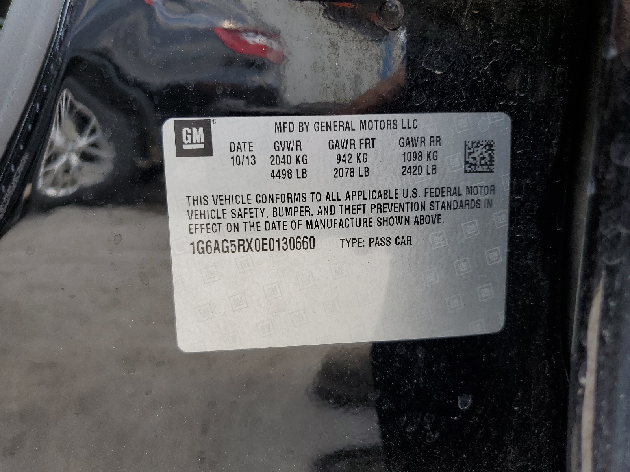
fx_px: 473
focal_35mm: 26
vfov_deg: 53.1
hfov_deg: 67.3
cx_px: 315
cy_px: 236
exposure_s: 1/179
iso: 50
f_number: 1.5
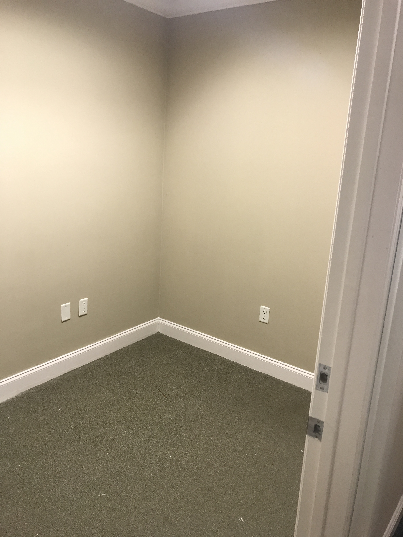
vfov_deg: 63.4
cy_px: 268
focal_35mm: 28
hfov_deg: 49.7
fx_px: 435
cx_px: 202
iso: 40
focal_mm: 3.99
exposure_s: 1/24
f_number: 1.8
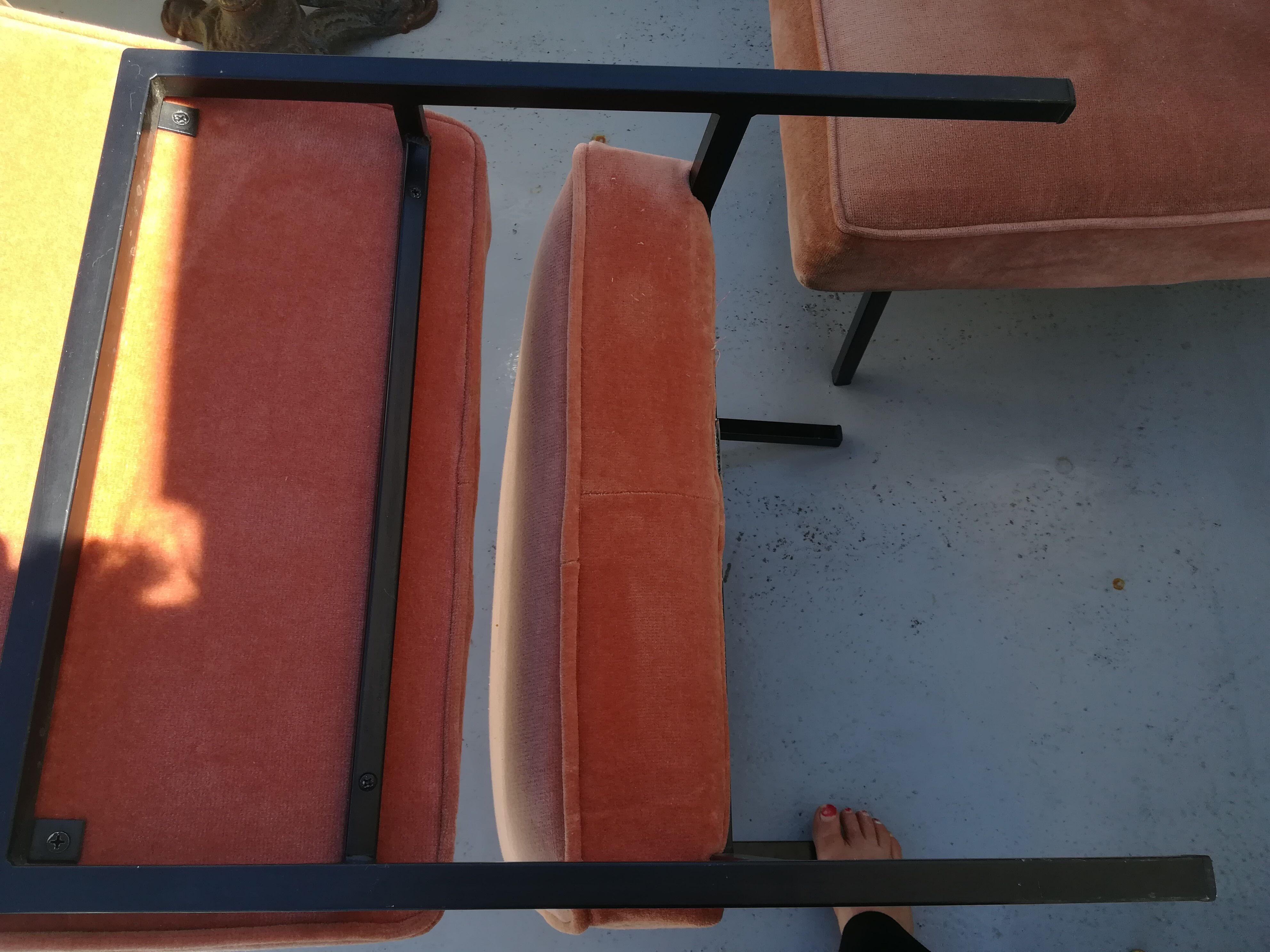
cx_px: 635
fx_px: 954
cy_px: 476
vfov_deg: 53.1
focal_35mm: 26
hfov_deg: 67.3
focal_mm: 3.83
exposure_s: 1/312
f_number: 2.2
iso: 50
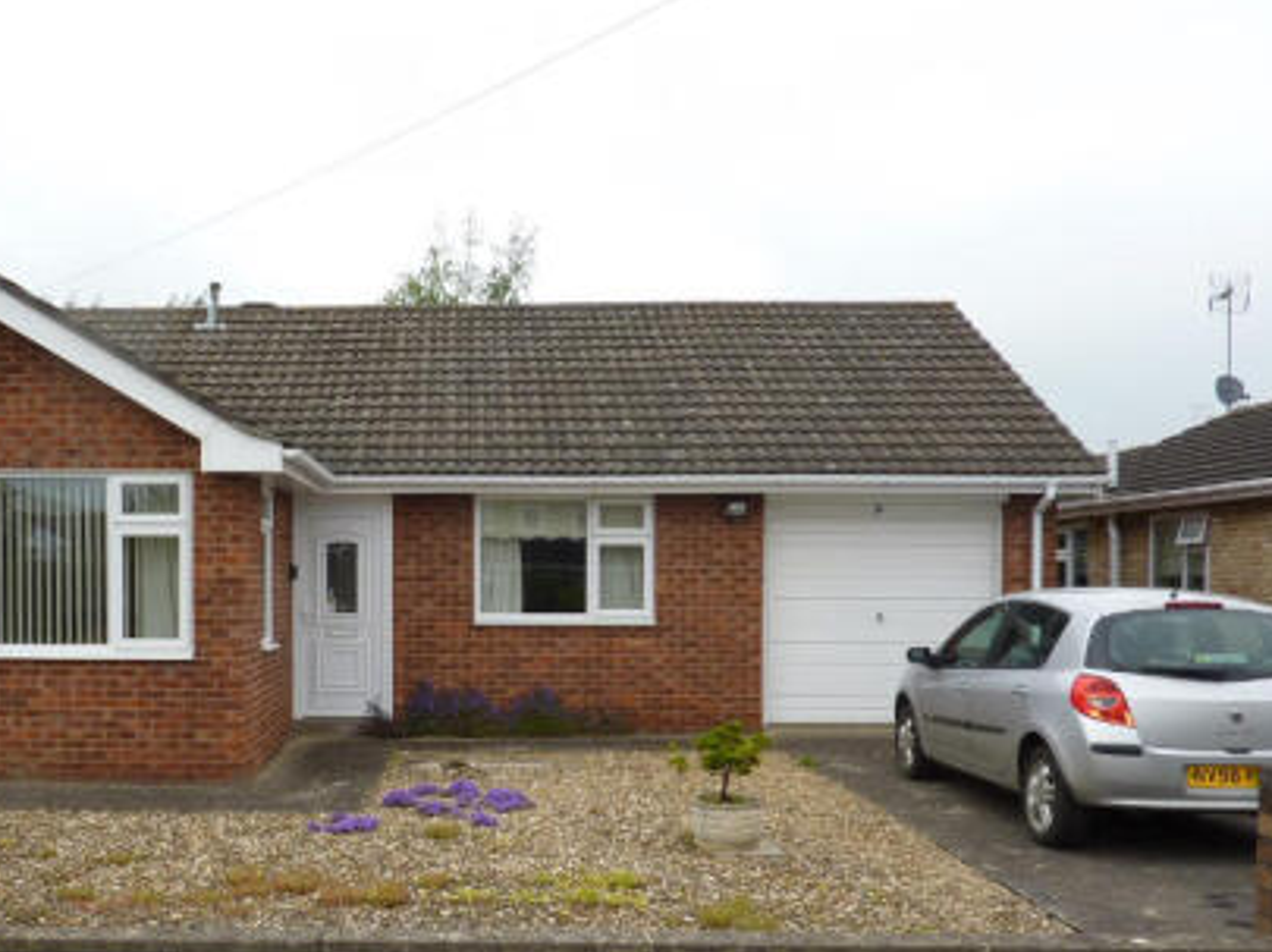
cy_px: 621
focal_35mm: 36
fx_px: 1322
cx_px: 419
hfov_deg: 50.4
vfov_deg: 39.2
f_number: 4
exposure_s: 1/200
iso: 100
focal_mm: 4.1
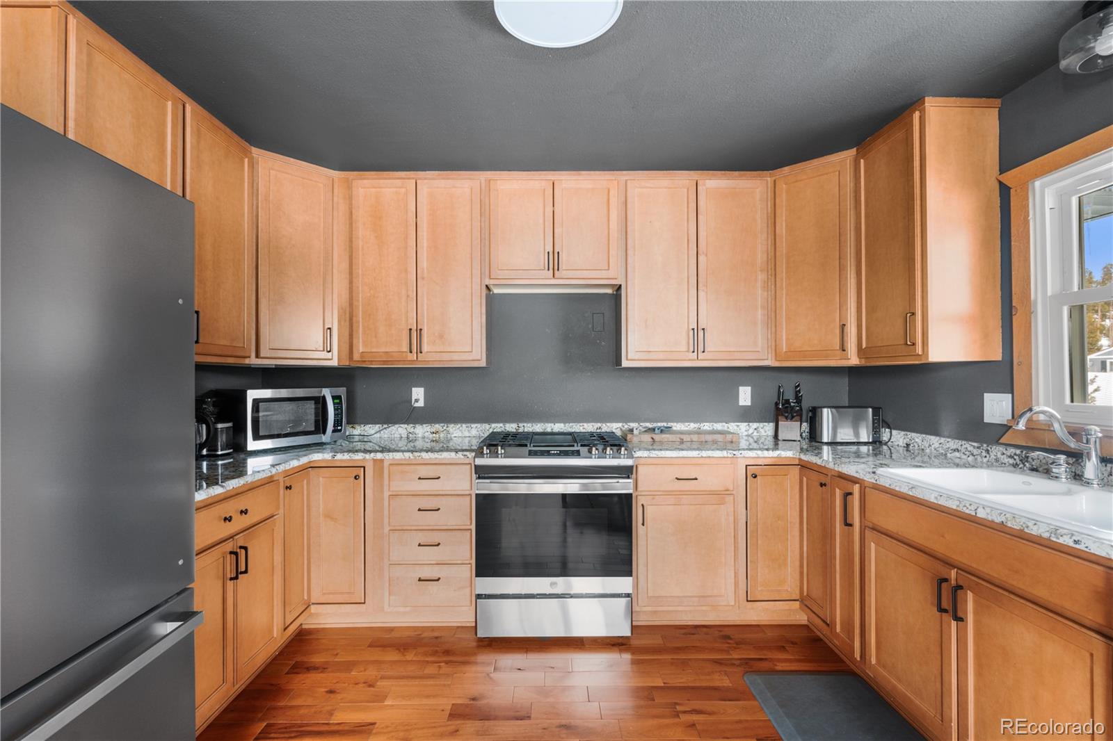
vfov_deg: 73.7
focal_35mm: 16
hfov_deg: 96.7
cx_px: 556
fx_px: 495
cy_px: 370
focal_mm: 16
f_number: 8
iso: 160
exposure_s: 1/2.5
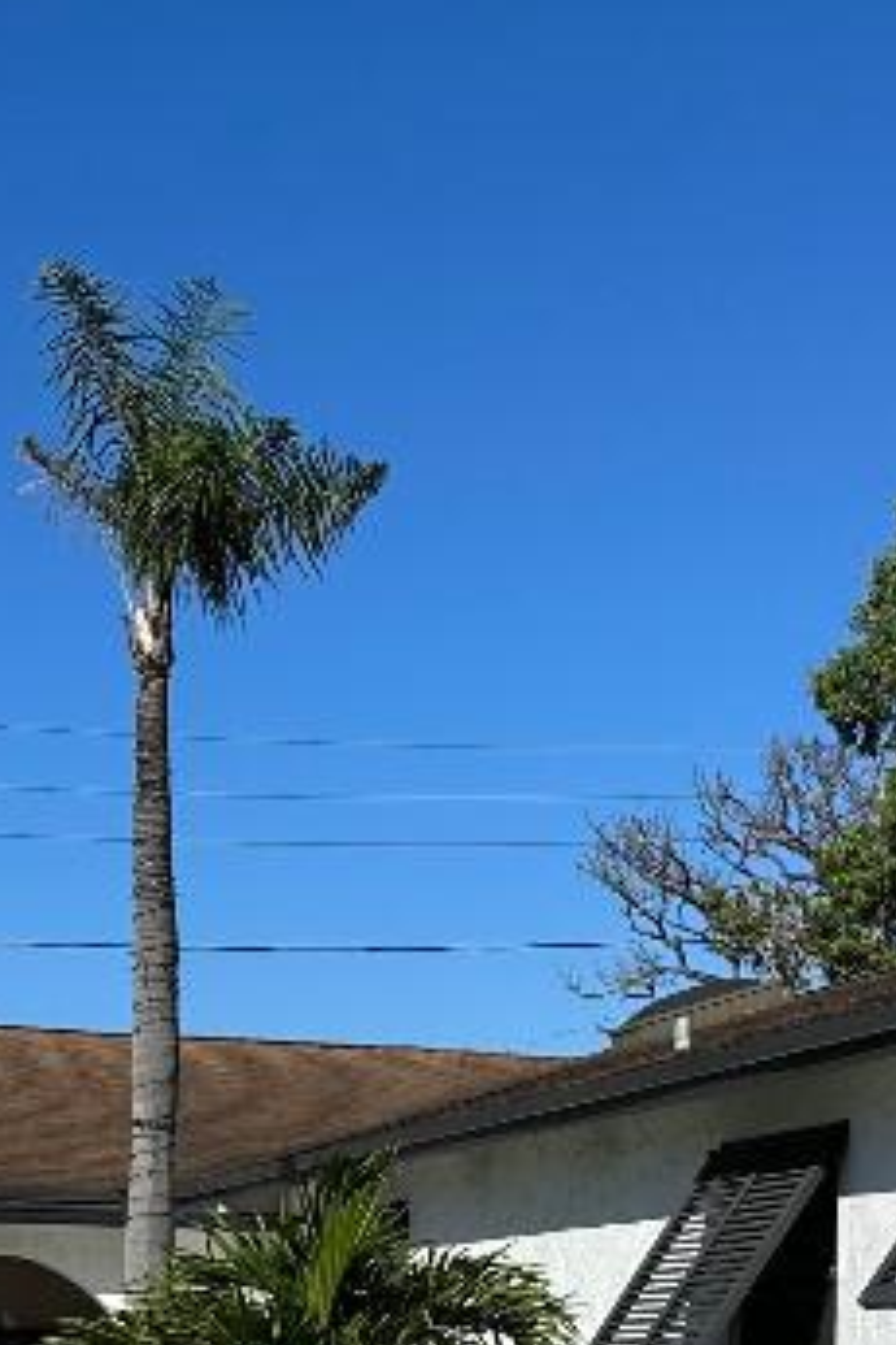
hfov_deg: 18.4
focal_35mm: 74
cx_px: 475
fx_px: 2762
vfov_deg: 26.0
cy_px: 1337
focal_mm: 6.86
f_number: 1.78
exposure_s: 1/8929
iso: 80
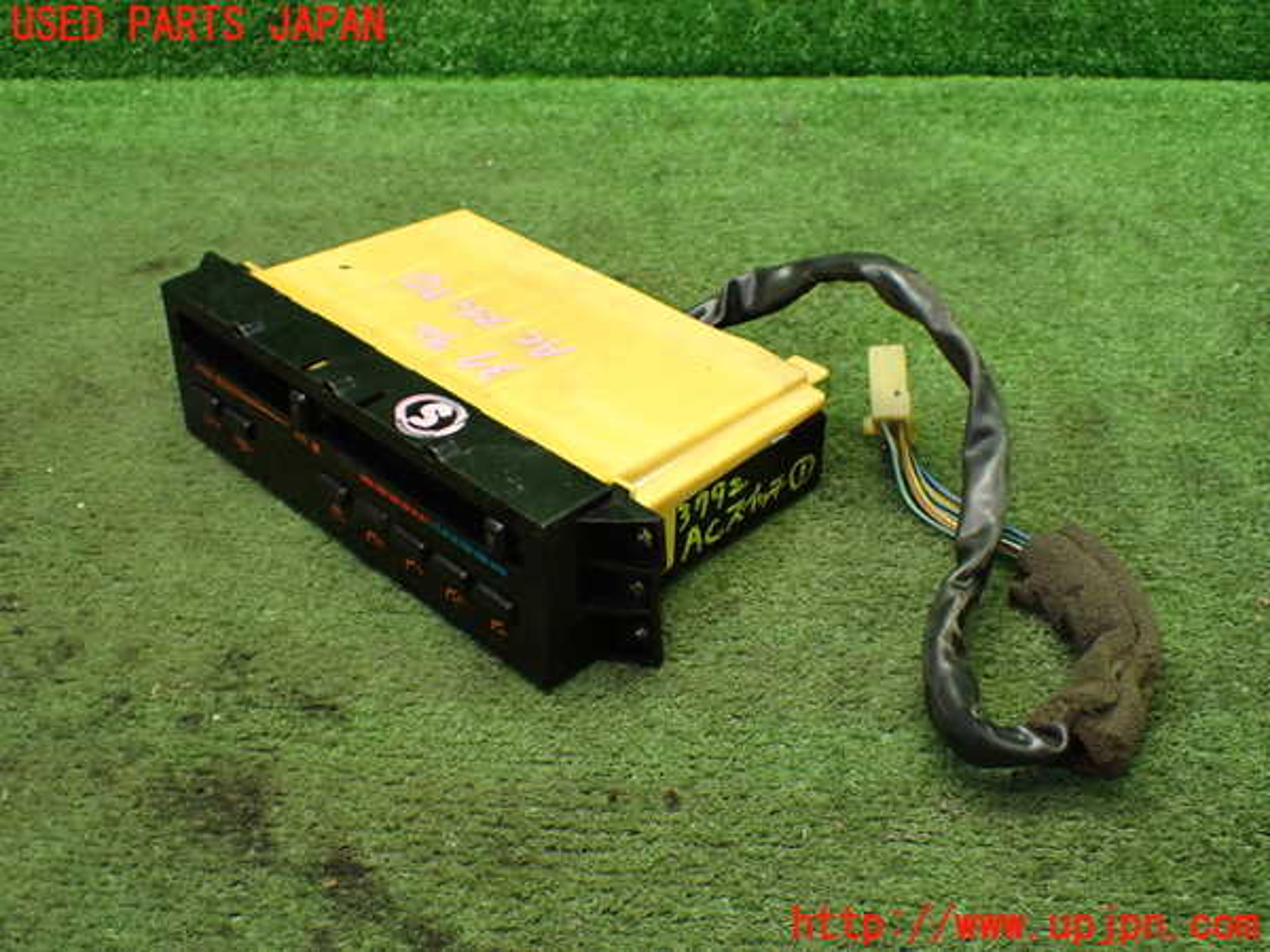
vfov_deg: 37.7
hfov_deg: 49.0
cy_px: 476
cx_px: 635
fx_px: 1394
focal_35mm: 38
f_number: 2.7
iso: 800
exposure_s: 1/100
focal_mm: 6.83
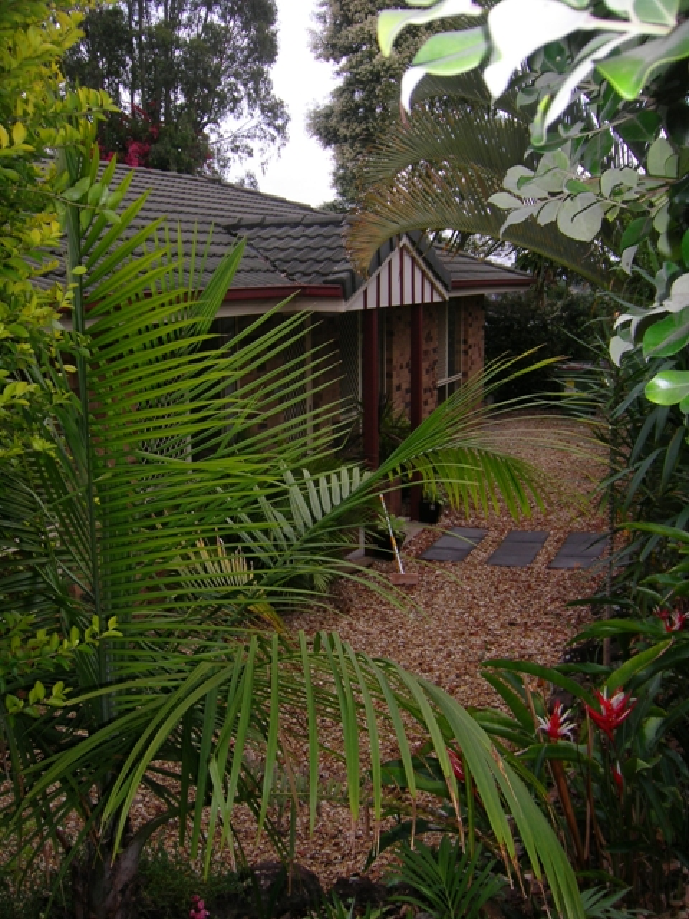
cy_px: 460
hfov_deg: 39.7
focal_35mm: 36
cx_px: 344
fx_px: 955
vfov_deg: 51.4
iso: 64
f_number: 2.8
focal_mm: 60
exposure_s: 1/180
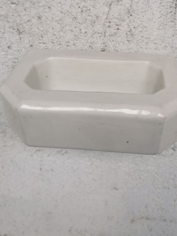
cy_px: 94
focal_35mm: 36
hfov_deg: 39.6
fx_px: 245
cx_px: 94
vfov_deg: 51.0
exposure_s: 1/100
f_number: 1.8
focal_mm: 5.58
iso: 160
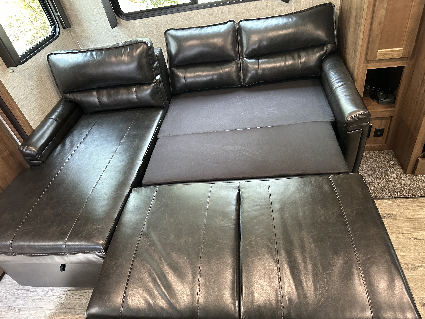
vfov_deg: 56.8
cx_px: 212
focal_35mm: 24
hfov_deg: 71.6
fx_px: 295
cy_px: 160
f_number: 1.78
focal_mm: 6.86
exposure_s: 1/60
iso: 640
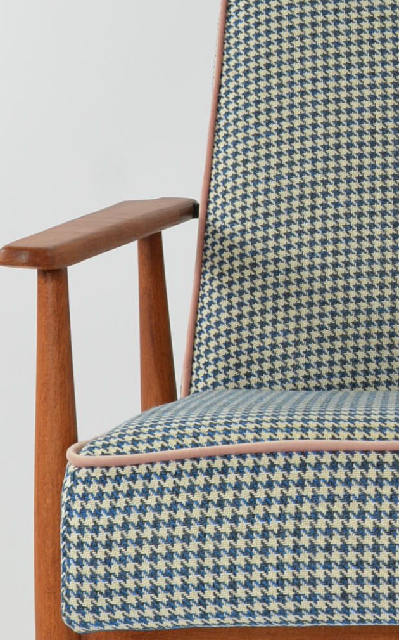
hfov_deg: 10.9
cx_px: 474
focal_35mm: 118
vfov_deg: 17.7
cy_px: 400
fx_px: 2054
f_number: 7.1
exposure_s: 1/60
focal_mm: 26
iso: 400
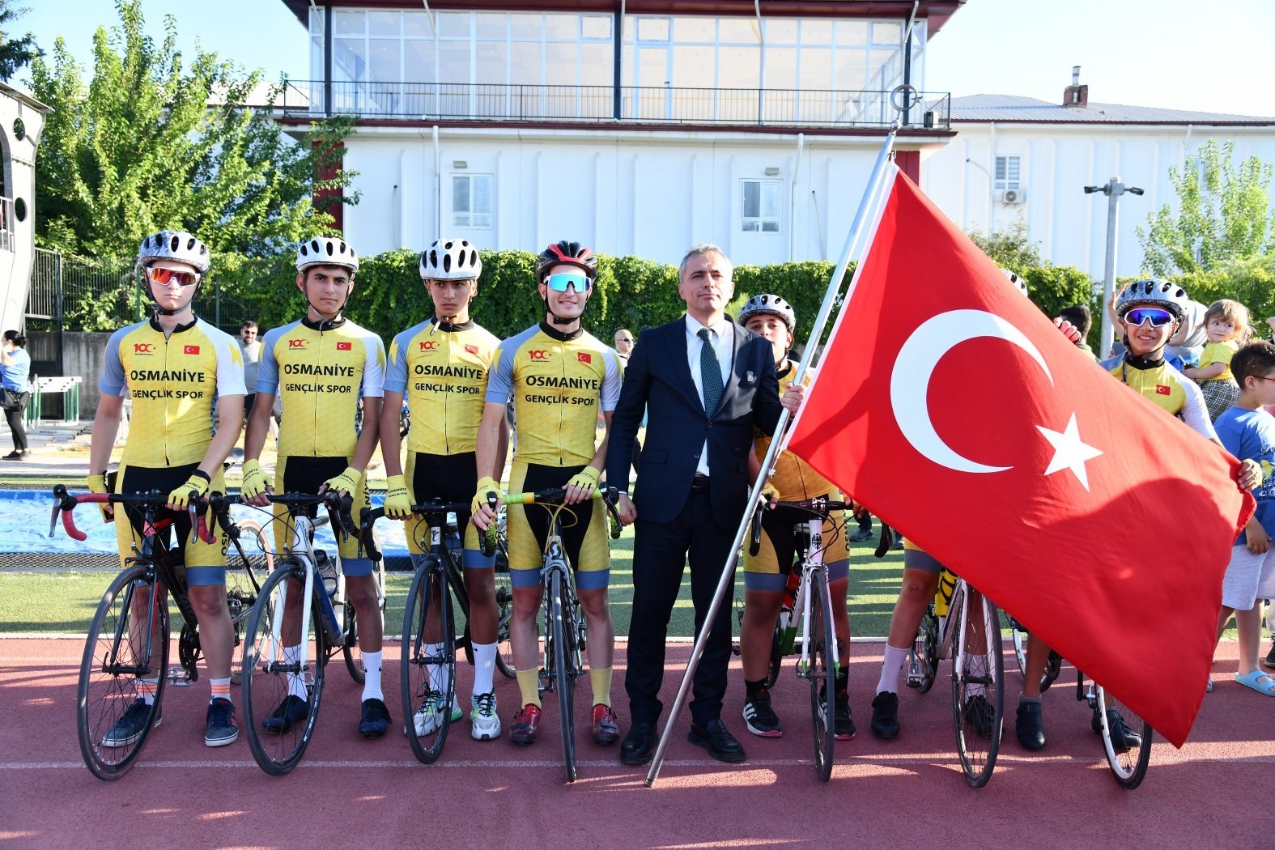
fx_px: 1098
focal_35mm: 31
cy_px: 425
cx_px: 638
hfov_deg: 60.3
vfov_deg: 42.3
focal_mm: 31
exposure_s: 1/320
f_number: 5.6
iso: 400
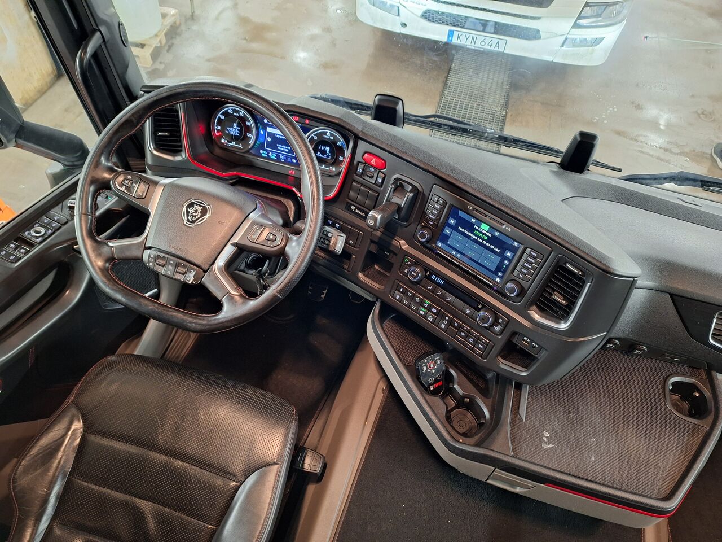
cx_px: 361
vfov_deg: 58.9
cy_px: 271
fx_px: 480
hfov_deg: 73.9
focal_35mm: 23
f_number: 1.8
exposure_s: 1/25
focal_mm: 5.54
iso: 320
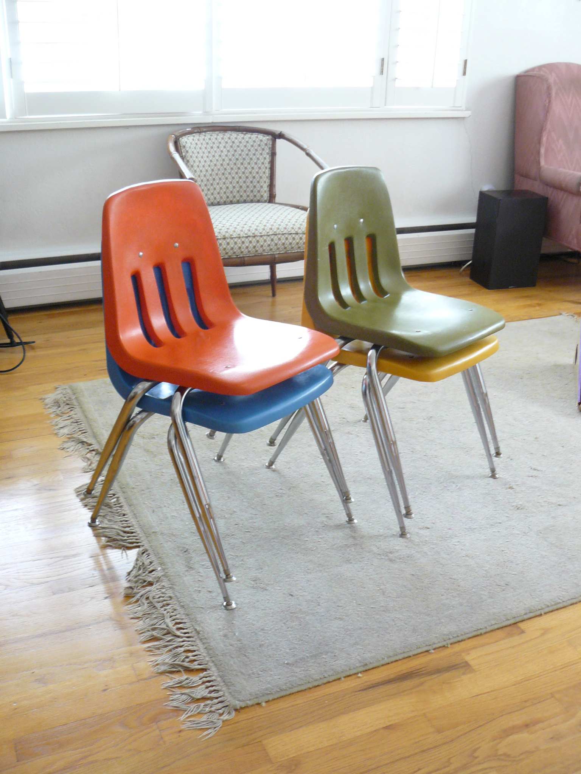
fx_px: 806
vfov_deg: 51.4
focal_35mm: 36
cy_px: 387
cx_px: 290
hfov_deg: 39.7
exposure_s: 1/6
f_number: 2.8
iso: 200
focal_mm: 6
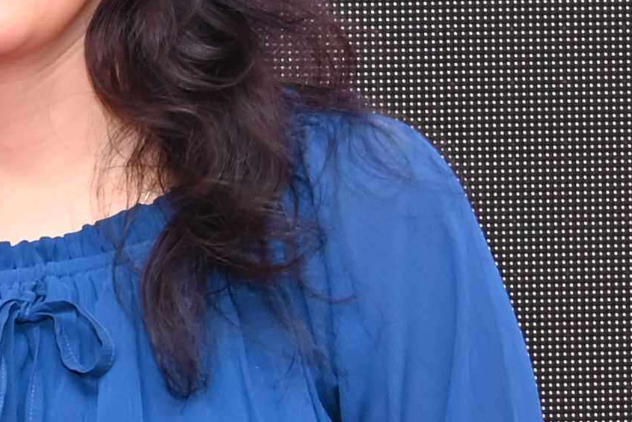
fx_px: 4312
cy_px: 626
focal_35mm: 246
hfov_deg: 8.0
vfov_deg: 5.5
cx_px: -642
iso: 1000
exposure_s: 1/125
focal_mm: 34.5
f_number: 5.6
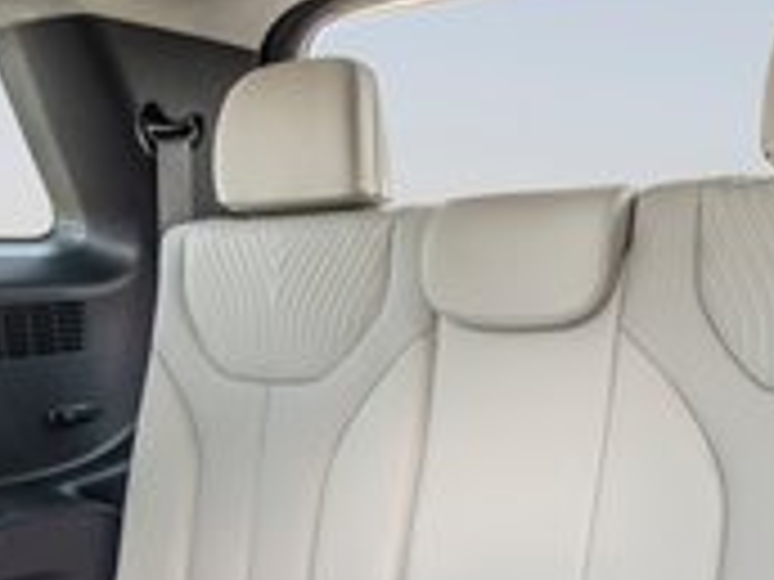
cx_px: 536
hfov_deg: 39.8
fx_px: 1051
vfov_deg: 28.1
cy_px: 638
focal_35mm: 47
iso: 200
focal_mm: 14
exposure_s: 1/40
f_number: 4
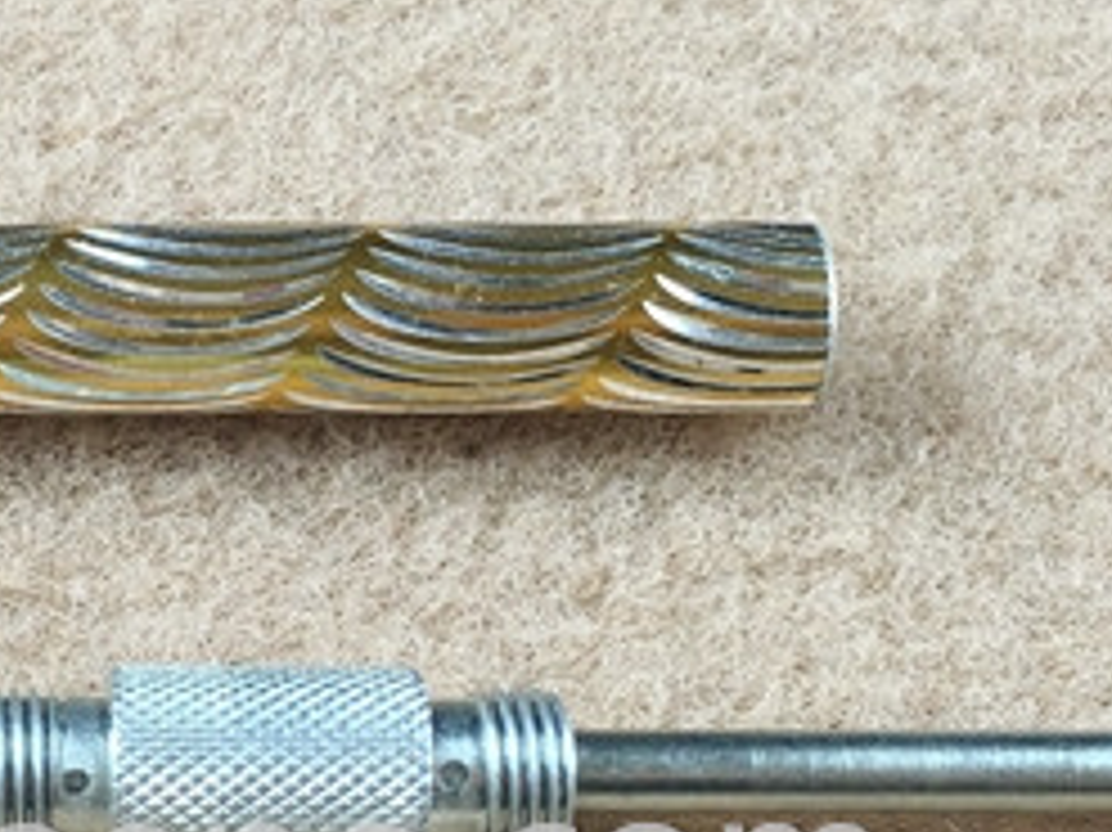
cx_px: 185
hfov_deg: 20.6
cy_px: 508
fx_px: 3018
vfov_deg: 15.7
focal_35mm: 94
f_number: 2.2
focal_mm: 4.15
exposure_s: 1/33
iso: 25
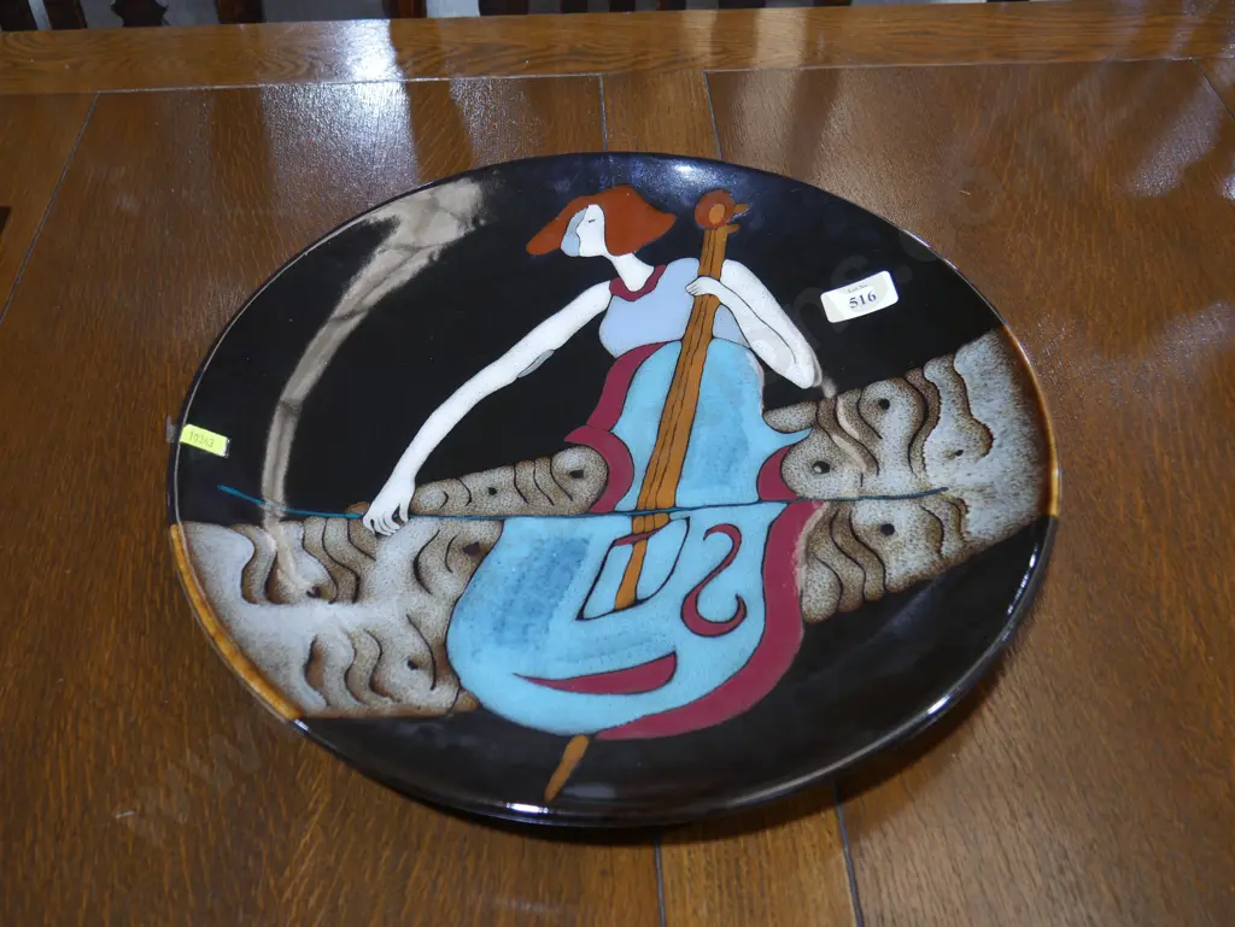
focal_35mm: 34
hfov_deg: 53.9
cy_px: 464
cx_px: 618
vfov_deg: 41.8
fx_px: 1214
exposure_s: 1/60
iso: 400
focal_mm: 17
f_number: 4
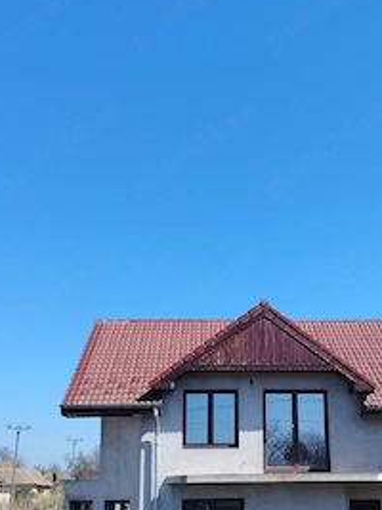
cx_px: 260
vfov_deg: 35.3
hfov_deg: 26.8
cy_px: 327
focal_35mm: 54
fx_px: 795
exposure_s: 1/714
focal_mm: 5.25
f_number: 1.75
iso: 100
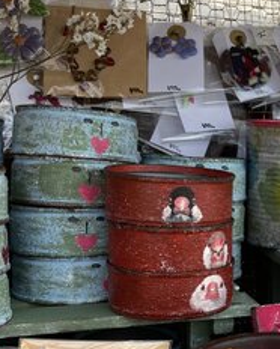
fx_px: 724
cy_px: 241
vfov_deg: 26.9
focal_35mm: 70
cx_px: 352
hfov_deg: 20.2
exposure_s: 1/268
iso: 32
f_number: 1.6
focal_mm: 4.2
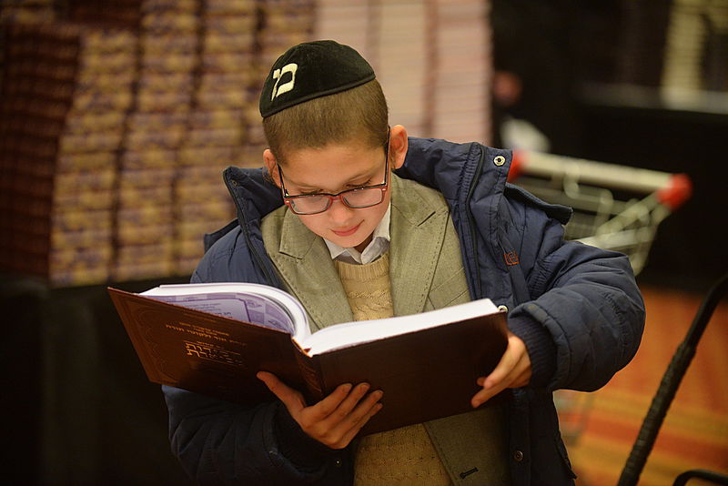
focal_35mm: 120
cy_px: 243
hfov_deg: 17.1
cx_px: 364
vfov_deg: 11.4
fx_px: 2427
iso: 2500
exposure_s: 1/125
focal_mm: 120
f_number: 2.8
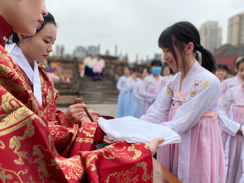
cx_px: 122
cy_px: 92
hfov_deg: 67.3
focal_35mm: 26
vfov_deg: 53.1
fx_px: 183
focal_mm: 4.25
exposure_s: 1/845
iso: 32
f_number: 1.8
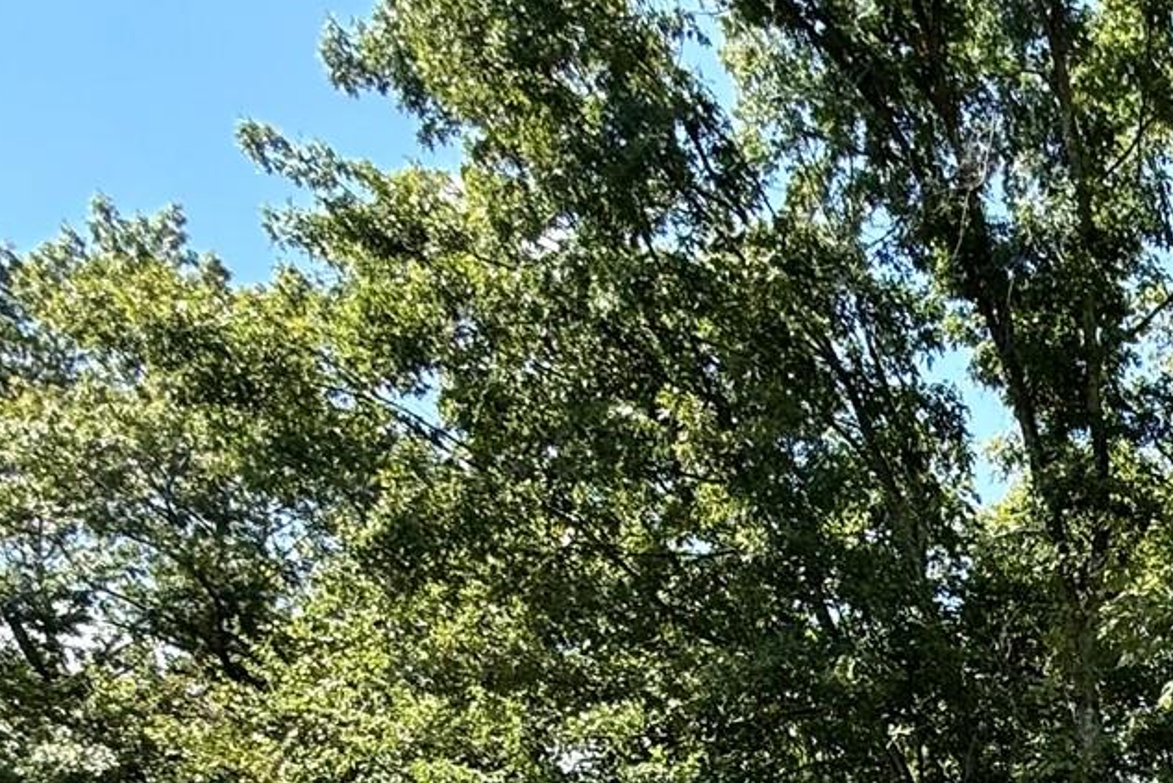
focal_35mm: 47
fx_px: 1532
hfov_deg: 33.4
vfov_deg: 20.8
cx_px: 1438
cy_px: 1377
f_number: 2.2
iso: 50
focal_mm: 2.22
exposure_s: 1/607
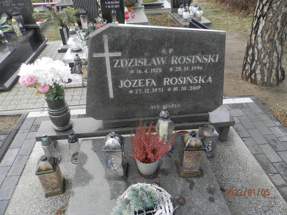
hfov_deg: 69.4
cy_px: 108
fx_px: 207
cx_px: 144
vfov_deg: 54.9
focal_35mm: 25
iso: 80
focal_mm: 4.5
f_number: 3.1
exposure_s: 1/50
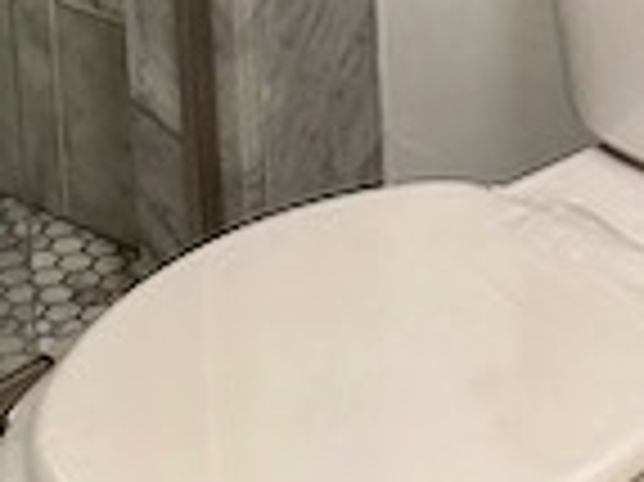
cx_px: 721
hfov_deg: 10.7
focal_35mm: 182
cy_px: -743
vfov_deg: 7.5
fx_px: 3383
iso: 64
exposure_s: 1/60
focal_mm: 4.25
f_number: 1.8
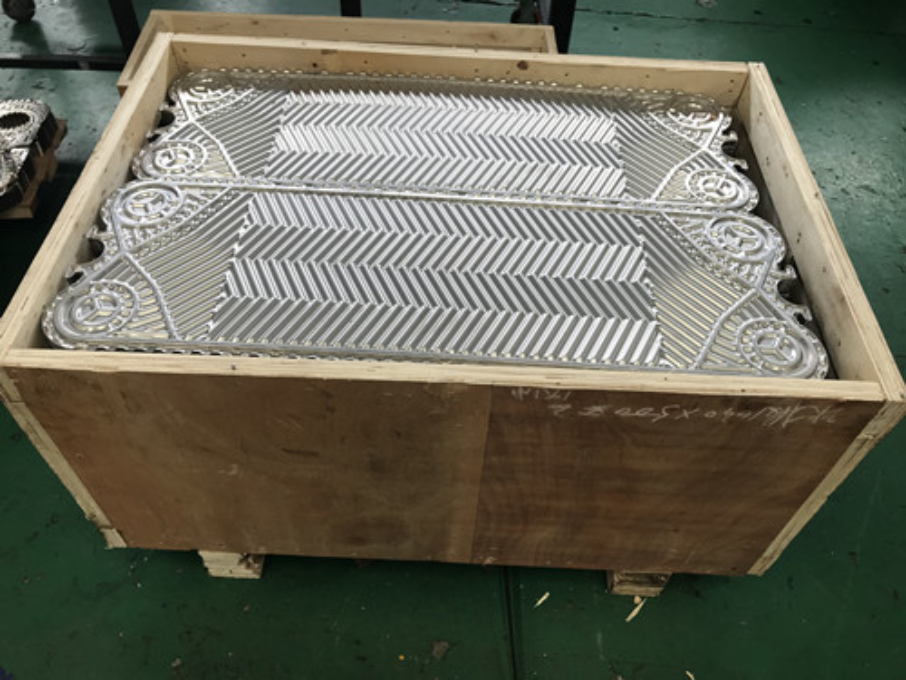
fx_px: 733
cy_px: 340
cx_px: 453
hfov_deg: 63.4
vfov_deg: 49.7
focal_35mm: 28
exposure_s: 1/100
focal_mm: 3.99
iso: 25
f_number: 1.8
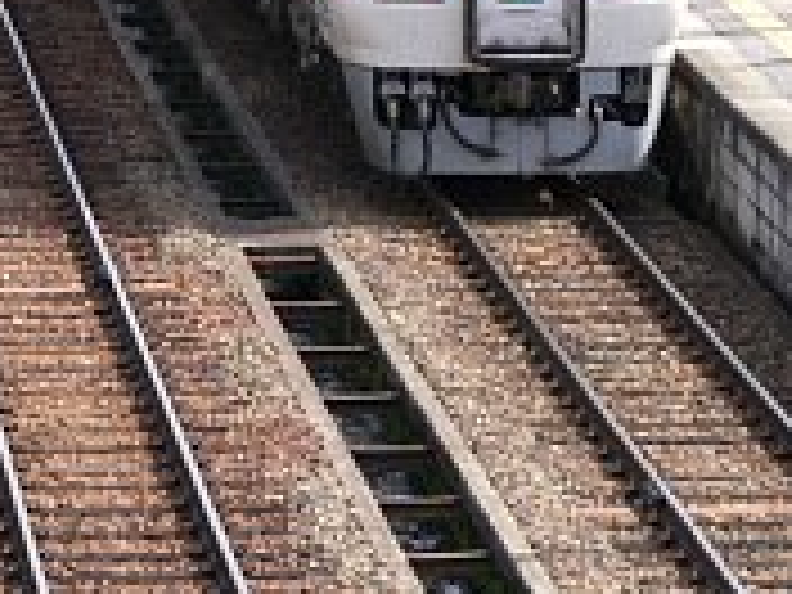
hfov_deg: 5.8
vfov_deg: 4.4
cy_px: -40
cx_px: 63
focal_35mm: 339
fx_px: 7756
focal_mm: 31.5
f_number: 5.6
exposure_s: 1/125
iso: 80
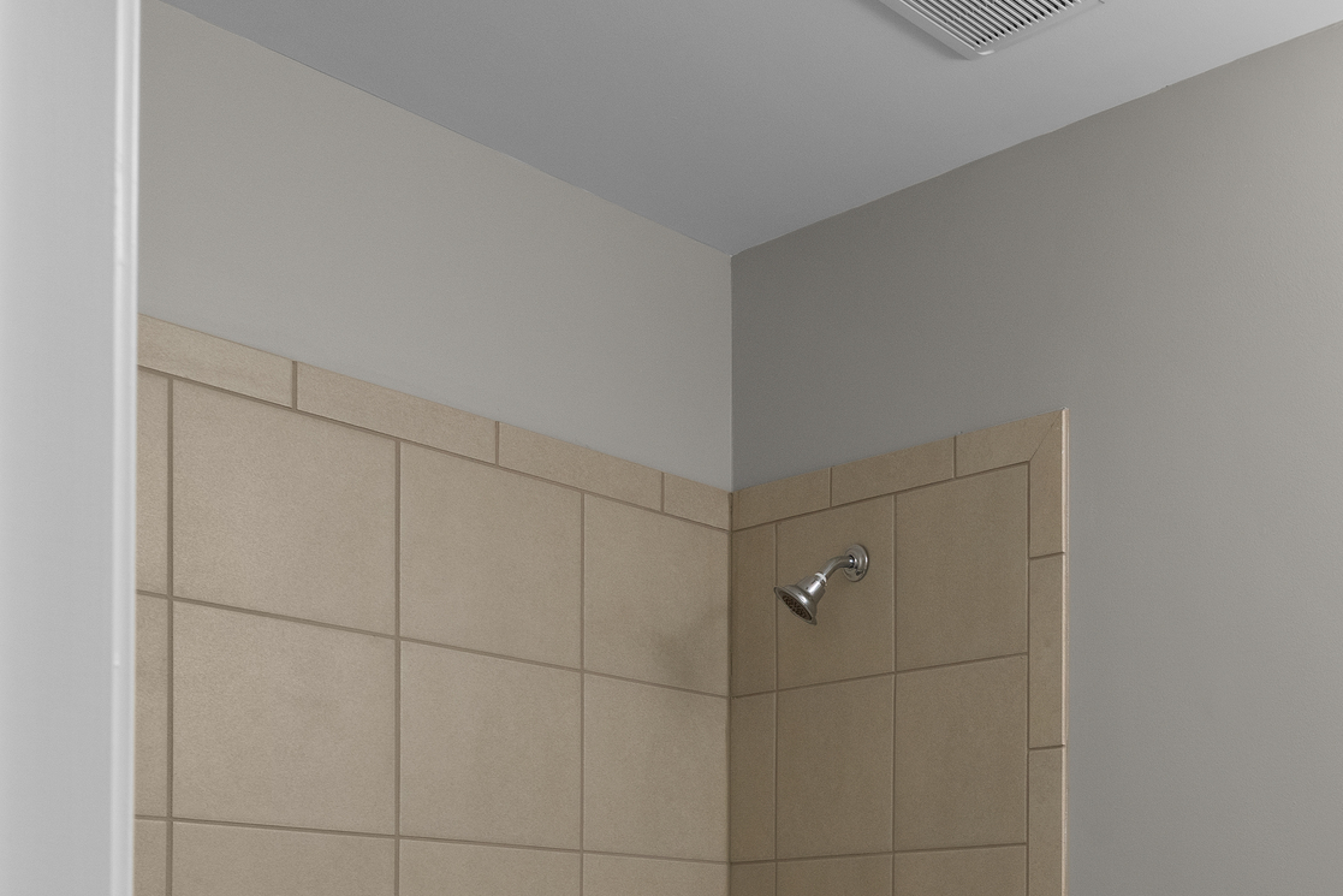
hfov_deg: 39.5
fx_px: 1642
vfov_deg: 27.6
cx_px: 1326
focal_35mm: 44
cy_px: 1017
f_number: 9
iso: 200
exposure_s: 1/3
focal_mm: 16
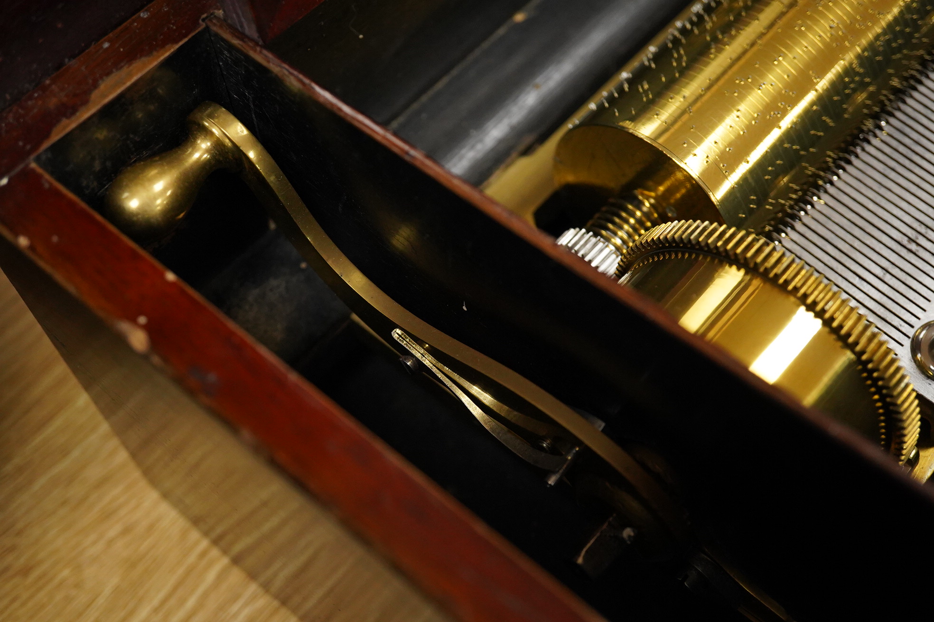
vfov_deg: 29.9
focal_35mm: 45
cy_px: 311
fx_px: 1167
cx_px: 467
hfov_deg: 43.6
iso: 2500
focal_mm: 30
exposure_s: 1/200
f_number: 7.1
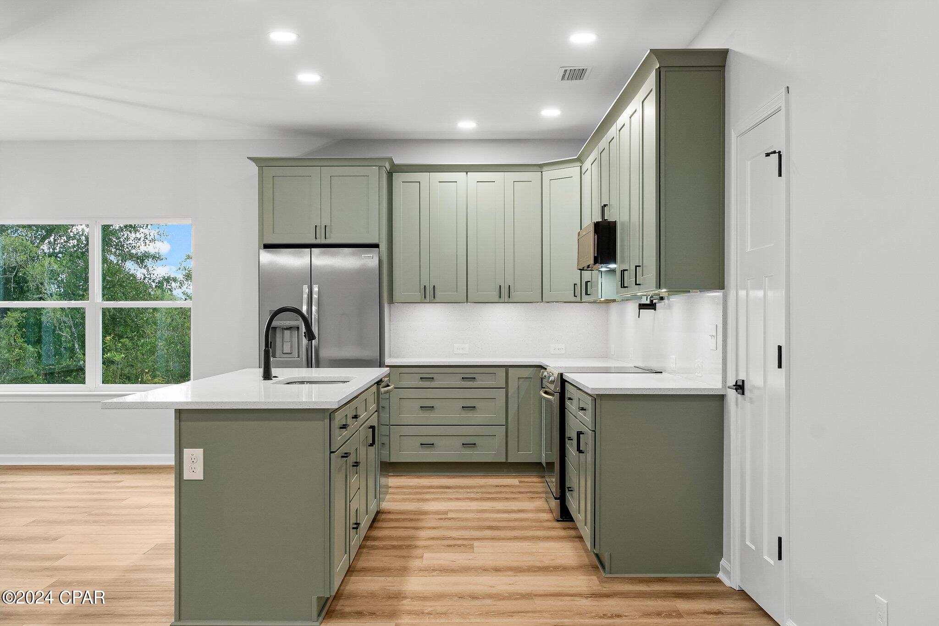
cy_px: 313
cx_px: 470
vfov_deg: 36.9
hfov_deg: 53.1
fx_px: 939
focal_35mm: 36
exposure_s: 1/10
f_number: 8
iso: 400
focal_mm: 24
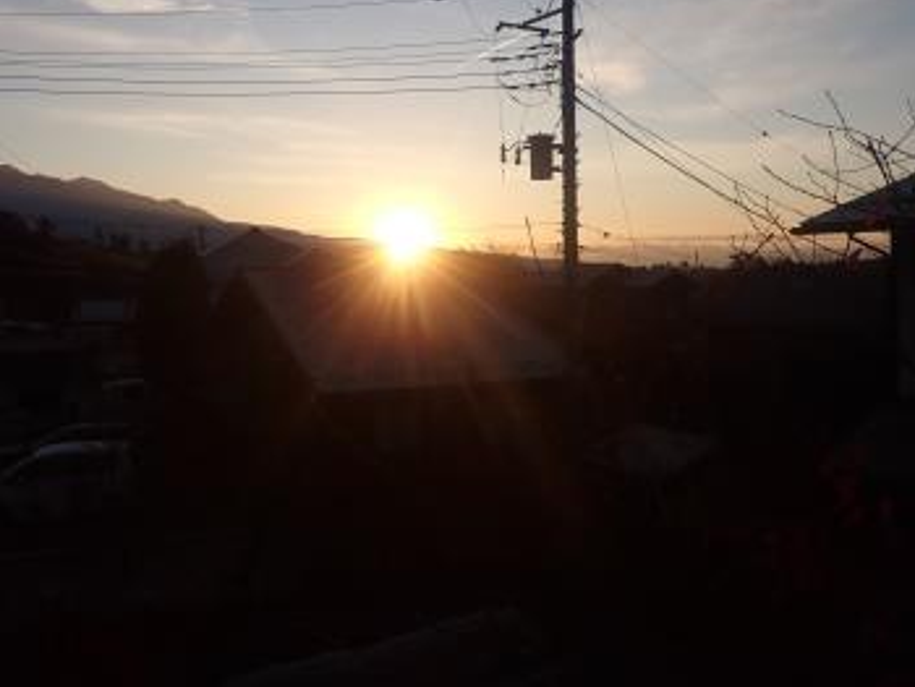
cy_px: 256
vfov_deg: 43.8
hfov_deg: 56.7
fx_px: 846
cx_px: 416
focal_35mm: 32
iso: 100
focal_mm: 4.5
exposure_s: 1/160
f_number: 8
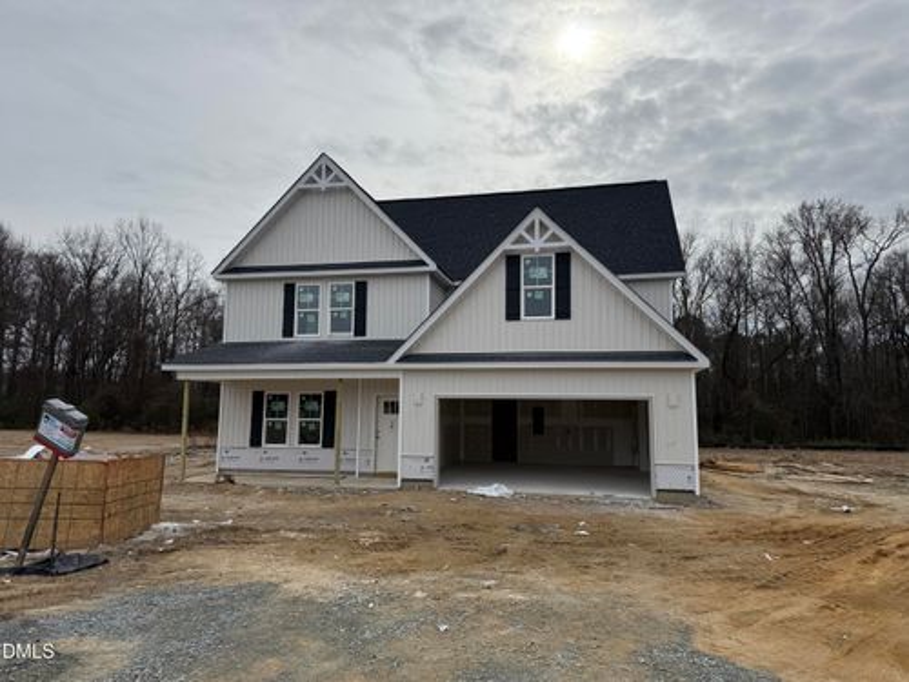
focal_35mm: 24
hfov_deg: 71.6
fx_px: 630
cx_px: 454
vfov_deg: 56.8
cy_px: 341
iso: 80
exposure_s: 1/7353
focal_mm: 6.76
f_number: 1.78
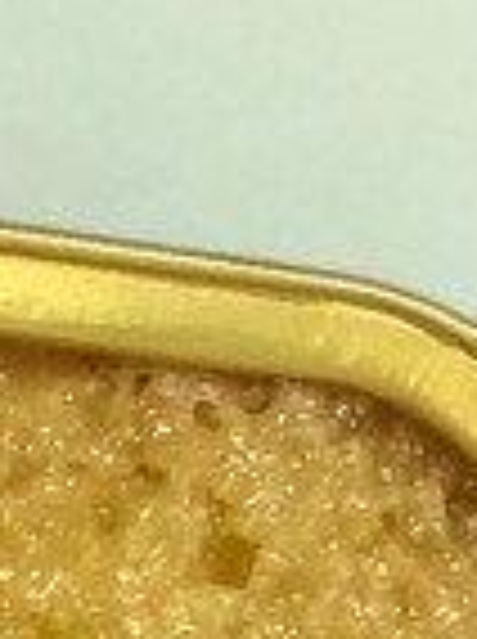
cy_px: 1575
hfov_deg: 3.8
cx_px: -986
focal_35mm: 376
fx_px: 6929
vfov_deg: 5.1
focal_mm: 6
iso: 125
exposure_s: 1/24
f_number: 2.4
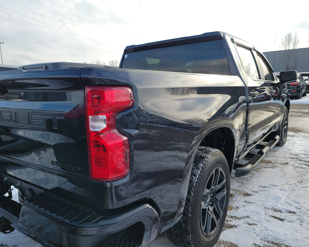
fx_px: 238
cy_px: 126
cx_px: 152
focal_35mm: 26
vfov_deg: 54.9
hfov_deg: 66.0
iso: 50
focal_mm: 6.7
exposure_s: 1/512
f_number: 1.8
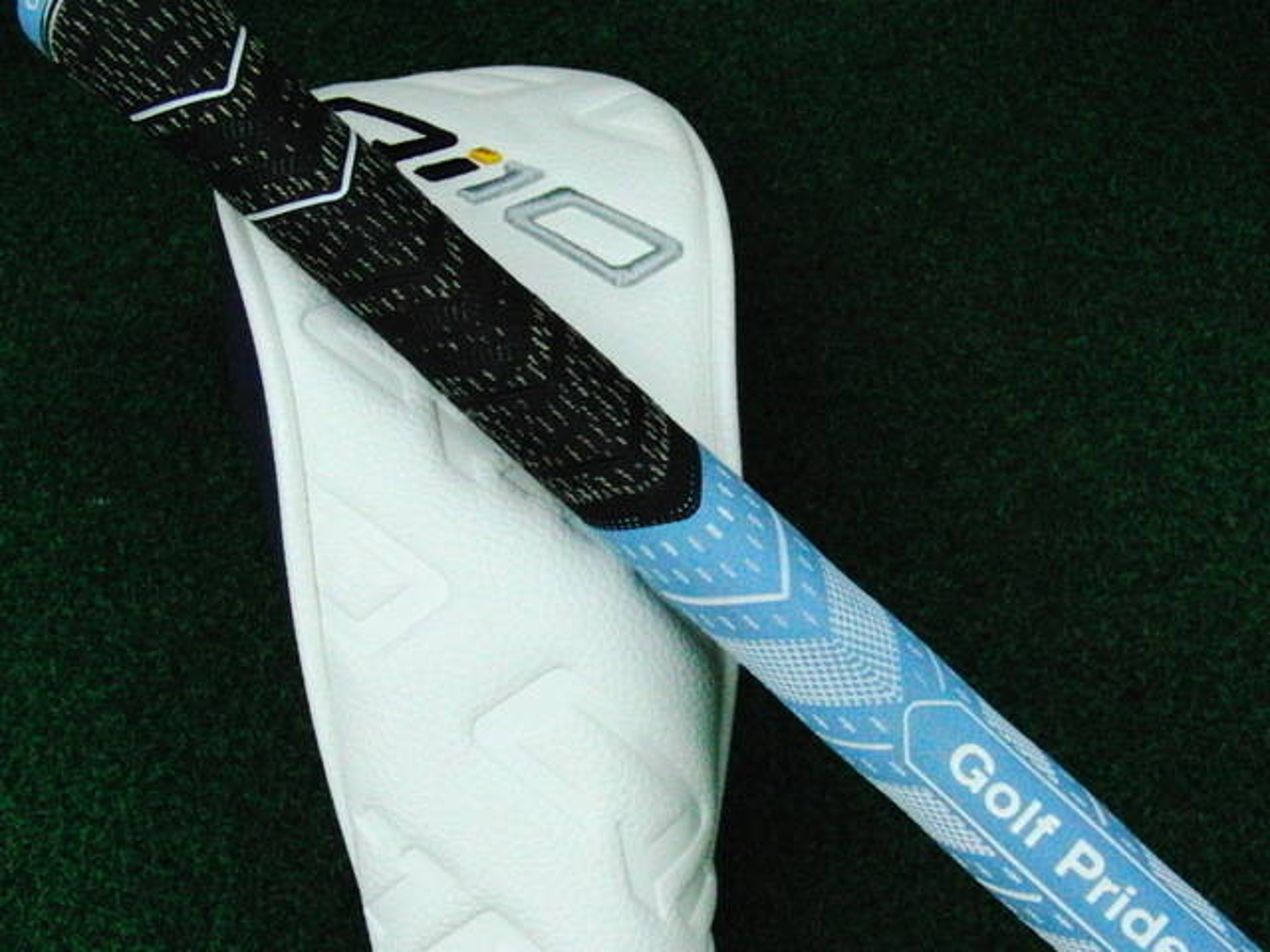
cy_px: 476
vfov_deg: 33.6
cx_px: 635
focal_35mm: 43
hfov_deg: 43.9
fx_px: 1578
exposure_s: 1/800
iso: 3200
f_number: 3.7
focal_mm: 7.54
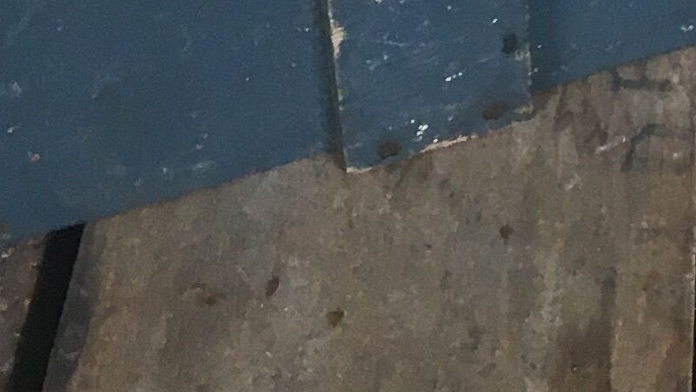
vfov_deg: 6.1
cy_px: -1254
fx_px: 2935
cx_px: 542
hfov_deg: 13.5
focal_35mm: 159
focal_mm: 4.15
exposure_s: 1/33
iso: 40
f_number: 2.2
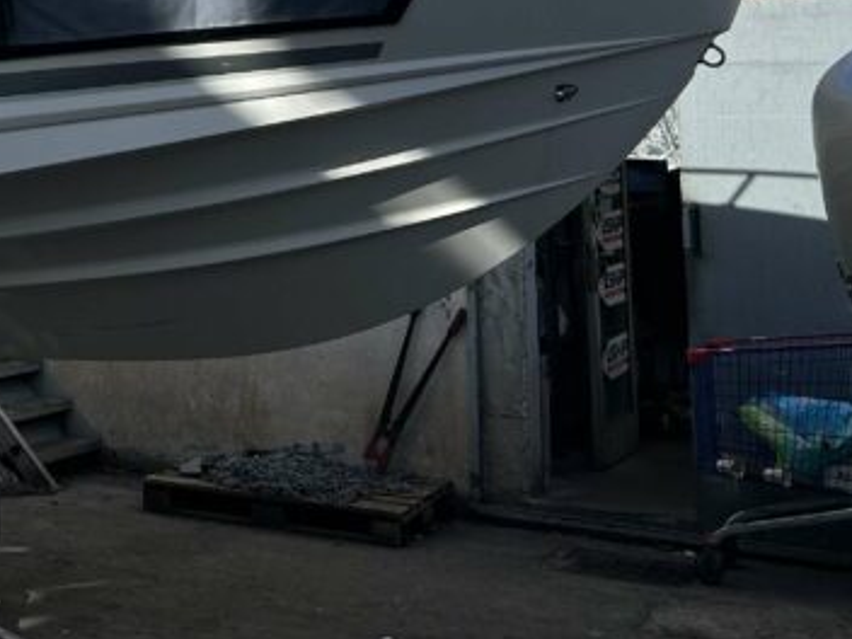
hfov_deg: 25.2
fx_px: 1748
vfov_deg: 19.6
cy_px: -109
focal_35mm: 71
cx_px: -116
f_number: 1.5
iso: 50
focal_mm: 5.7
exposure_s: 1/6993
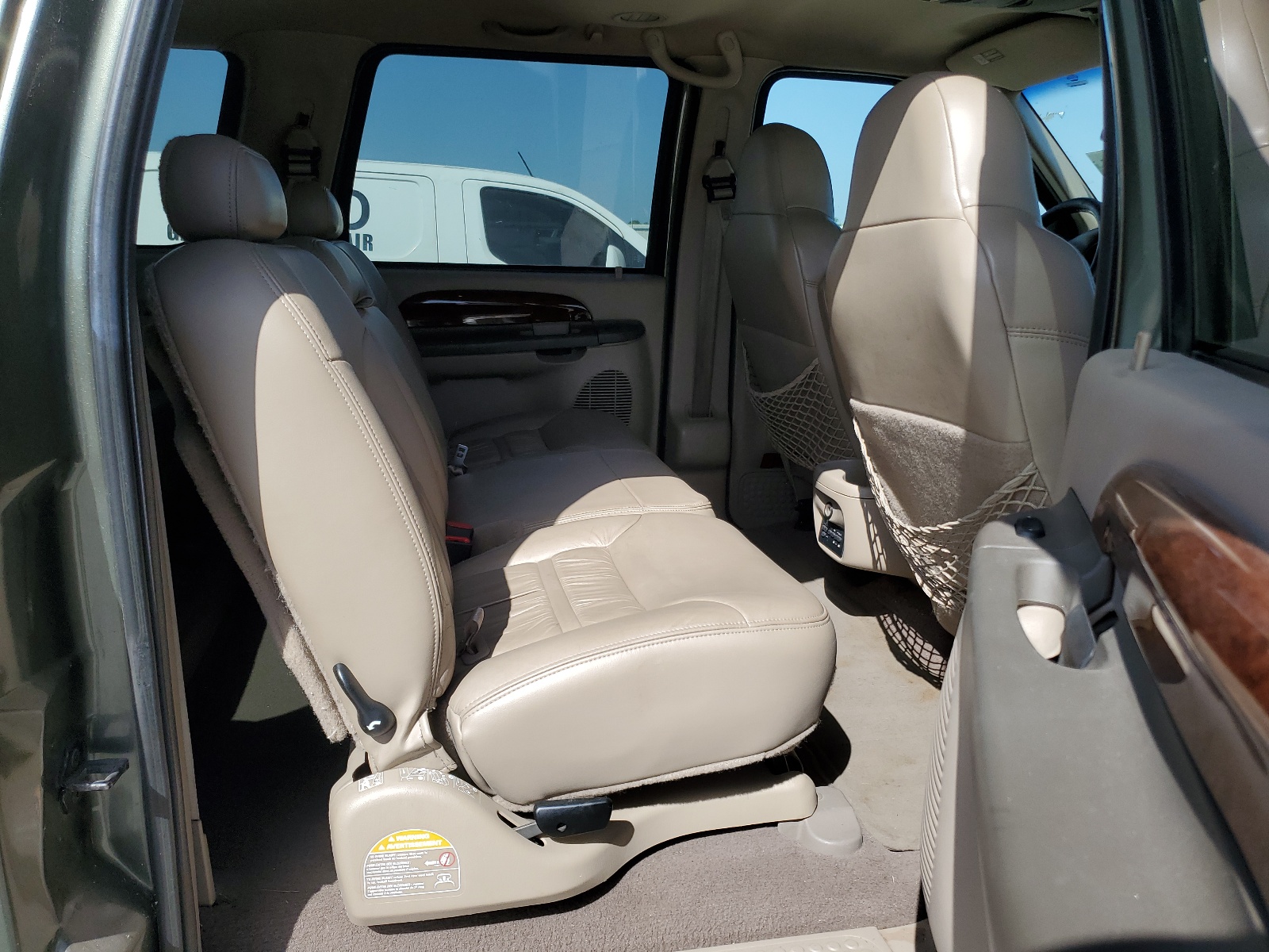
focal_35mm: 26
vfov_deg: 53.1
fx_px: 953
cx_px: 634
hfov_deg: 67.3
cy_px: 476
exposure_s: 1/2500
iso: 50
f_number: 1.5
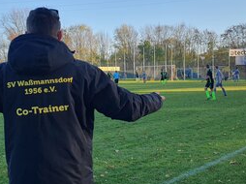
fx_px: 291
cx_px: 135
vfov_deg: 35.1
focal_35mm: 41
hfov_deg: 45.8
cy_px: 94
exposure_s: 1/492
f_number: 2.4
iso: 50
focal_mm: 4.32
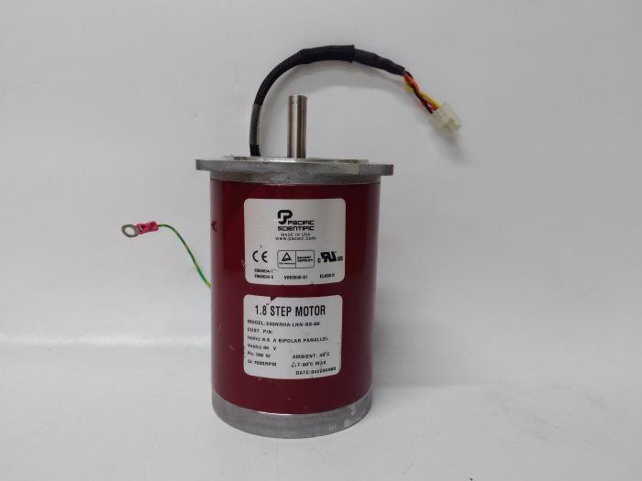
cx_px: 321
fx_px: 501
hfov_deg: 65.3
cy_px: 240
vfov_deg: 51.4
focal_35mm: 27
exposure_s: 1/33
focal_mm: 3.79
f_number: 2
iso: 167
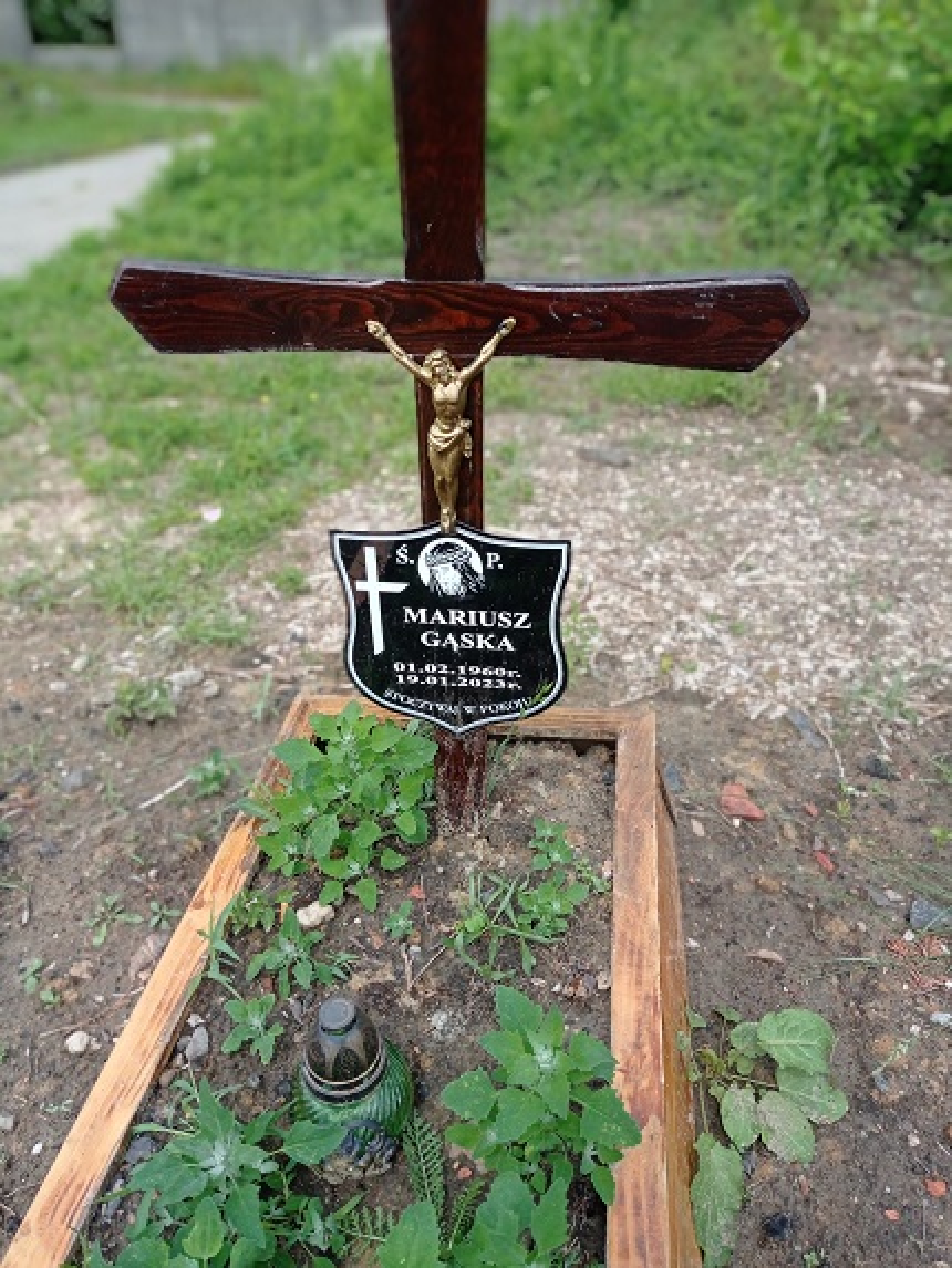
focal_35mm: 28
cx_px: 476
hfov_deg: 49.8
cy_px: 634
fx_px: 1026
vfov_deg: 63.4
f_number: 1.79
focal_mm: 4.74
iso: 102
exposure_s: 1/1626
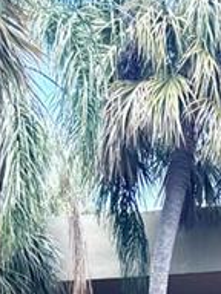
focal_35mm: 150
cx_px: 384
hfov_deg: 9.5
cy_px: 848
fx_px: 1277
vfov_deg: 10.1
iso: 80
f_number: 1.78
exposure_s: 1/858
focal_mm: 6.76
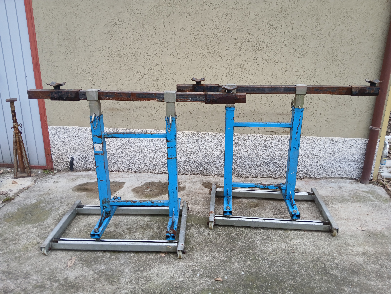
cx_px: 196
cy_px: 147
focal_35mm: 26
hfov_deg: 67.3
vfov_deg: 53.1
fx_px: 294
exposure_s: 1/50
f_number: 1.8
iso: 40
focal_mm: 3.98
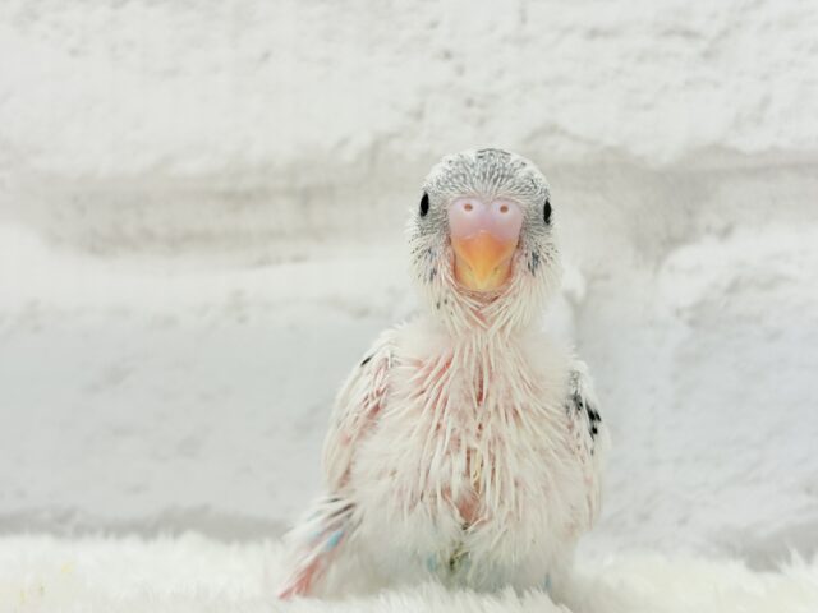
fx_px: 1229
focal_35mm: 52
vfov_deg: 28.0
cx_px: 409
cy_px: 306
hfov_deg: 36.8
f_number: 1.6
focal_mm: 5.96
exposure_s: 1/50
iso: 32
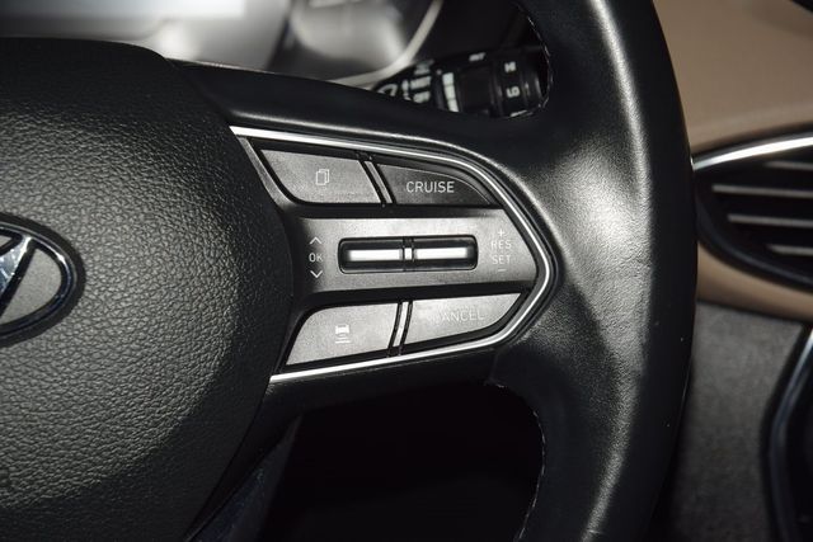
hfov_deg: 19.5
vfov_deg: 13.0
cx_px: 406
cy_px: 271
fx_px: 2372
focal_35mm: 105
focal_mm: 70
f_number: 8
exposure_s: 1/125
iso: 100
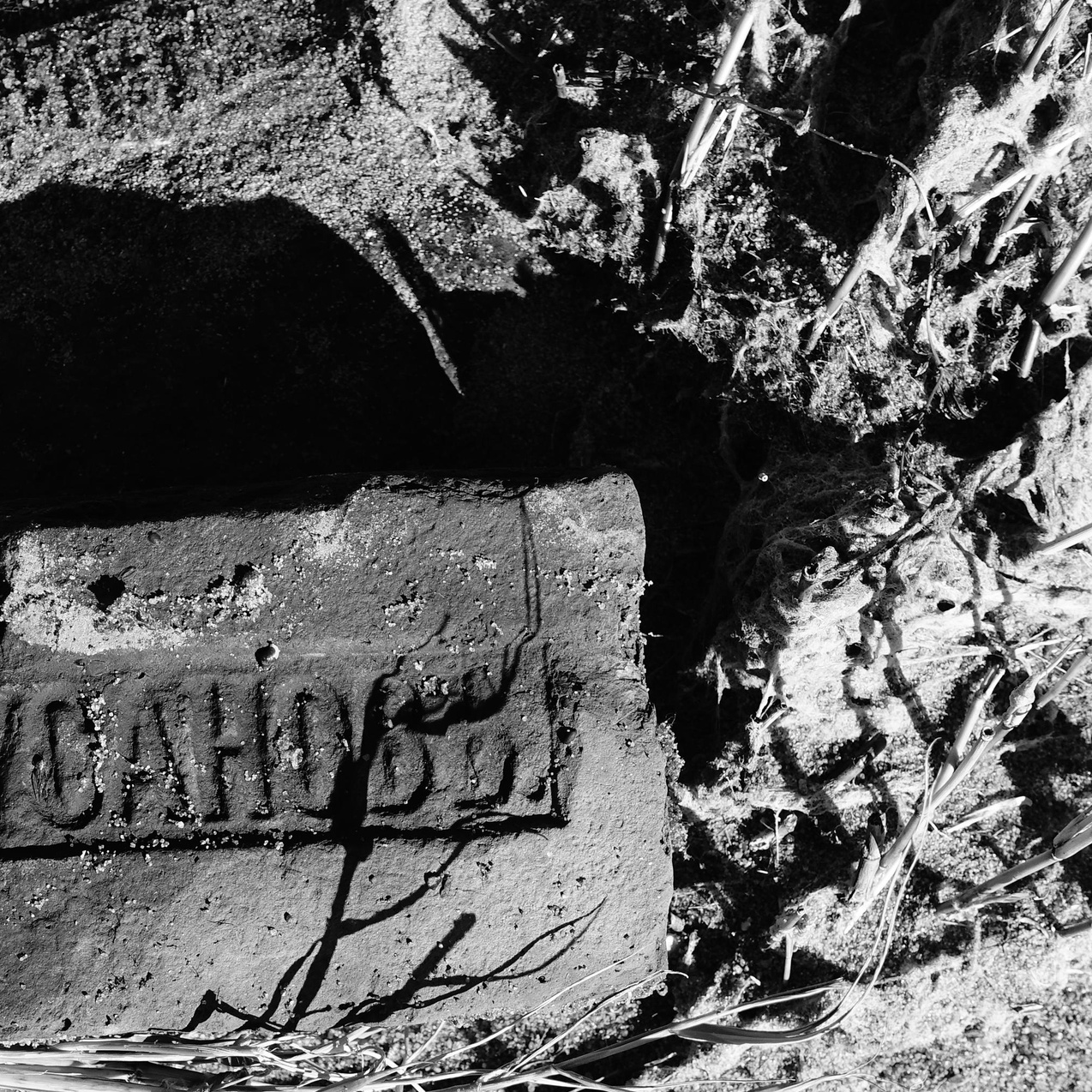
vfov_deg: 21.1
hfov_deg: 21.0
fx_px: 2927
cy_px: 663
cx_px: 336
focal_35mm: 82
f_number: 4
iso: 125
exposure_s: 1/640
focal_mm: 17.49
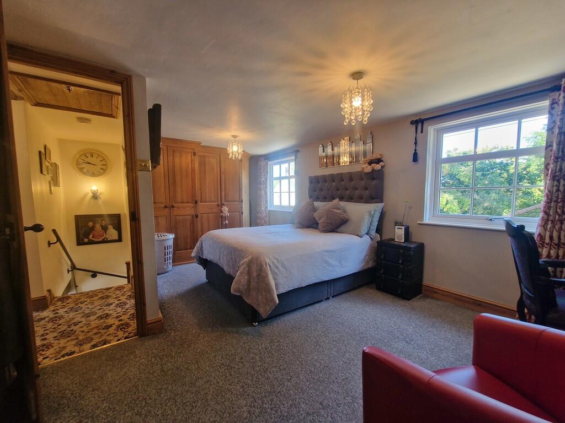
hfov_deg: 106.2
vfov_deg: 89.9
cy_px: 212
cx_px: 282
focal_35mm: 13
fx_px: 212
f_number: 2.2
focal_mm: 2.2
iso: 125
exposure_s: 1/50
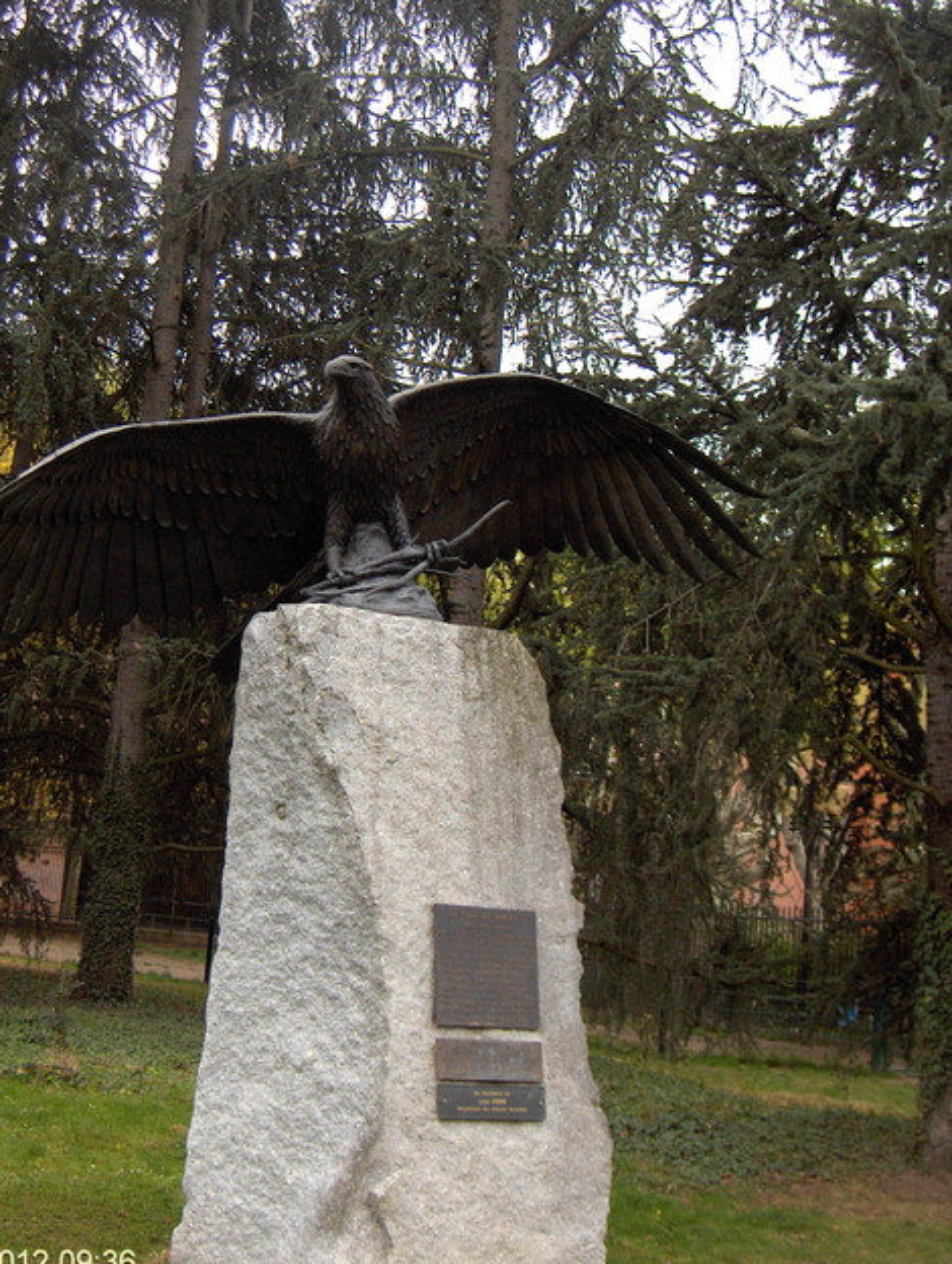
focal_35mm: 50
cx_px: 385
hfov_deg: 29.1
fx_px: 1828
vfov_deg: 38.1
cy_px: 567
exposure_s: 1/292
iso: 102
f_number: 2.8
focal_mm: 8
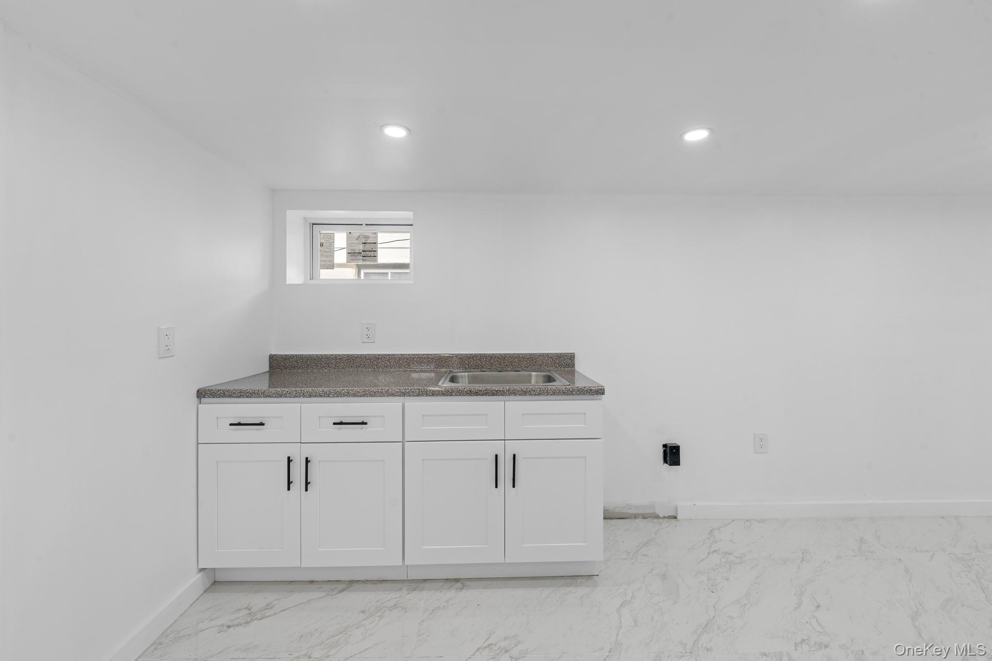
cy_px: 330
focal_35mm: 14
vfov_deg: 81.2
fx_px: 386
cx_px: 496
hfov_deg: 104.3
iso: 100
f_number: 10
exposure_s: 1/2.5
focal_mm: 14
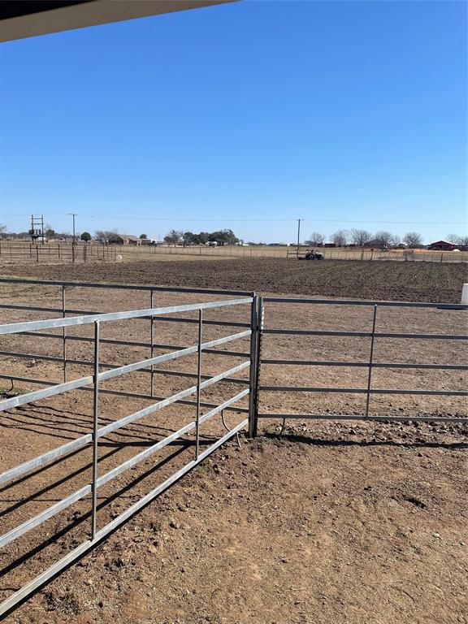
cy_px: 312
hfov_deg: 54.9
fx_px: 451
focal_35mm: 25
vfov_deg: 69.4
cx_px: 234
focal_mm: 5.1
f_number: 1.6
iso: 32
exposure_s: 1/3922
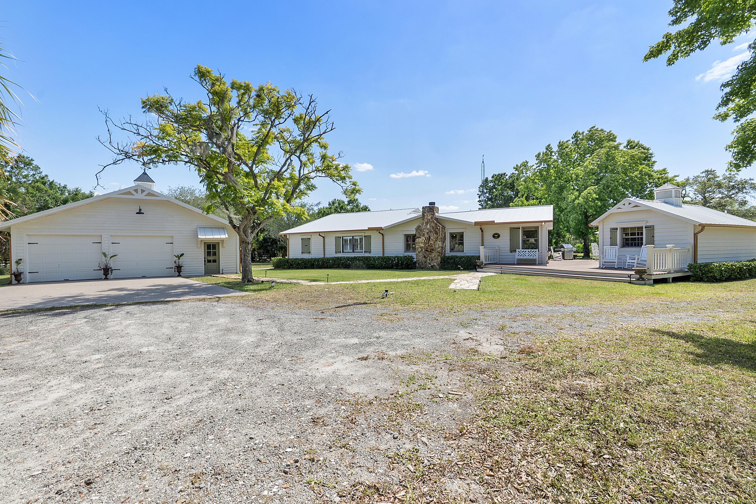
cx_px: 378
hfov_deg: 100.4
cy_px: 252
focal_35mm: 15
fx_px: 315
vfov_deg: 77.3
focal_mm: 10
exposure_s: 1/160
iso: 100
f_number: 11
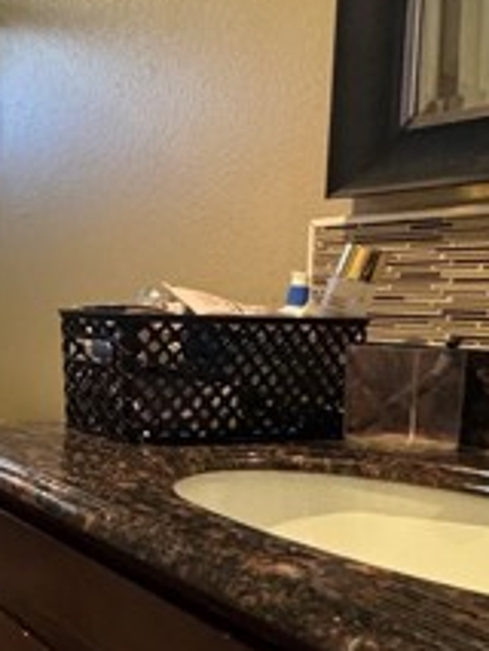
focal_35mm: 42
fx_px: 790
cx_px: -162
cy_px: 321
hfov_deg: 27.9
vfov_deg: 44.8
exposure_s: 1/60
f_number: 2.2
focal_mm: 2.22
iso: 500
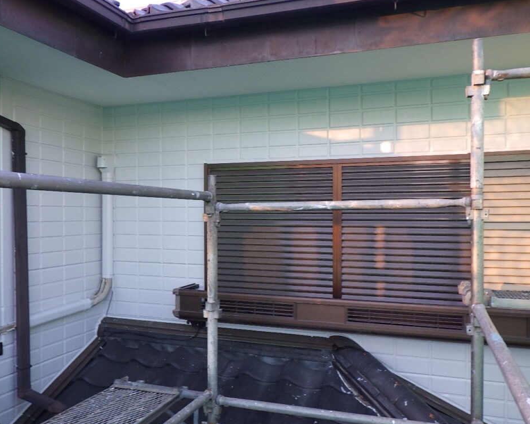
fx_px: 470
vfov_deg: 48.5
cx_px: 257
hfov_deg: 58.8
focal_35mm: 30
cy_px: 213
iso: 160
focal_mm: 5
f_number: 3.5
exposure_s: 1/60
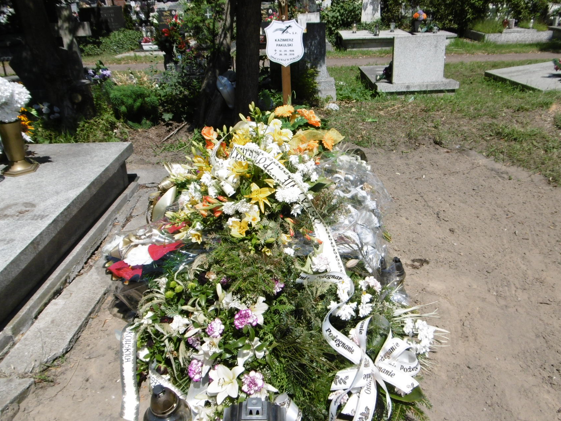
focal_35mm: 29
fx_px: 470
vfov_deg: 48.2
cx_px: 295
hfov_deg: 61.6
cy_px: 200
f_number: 7.8
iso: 100
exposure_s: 1/320
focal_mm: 4.3
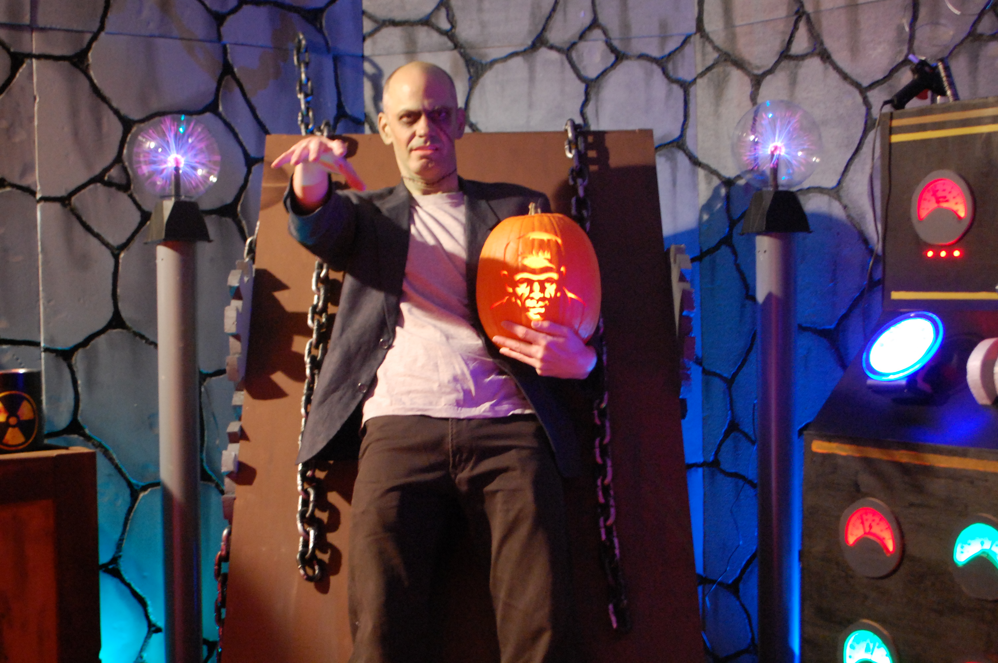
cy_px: 332
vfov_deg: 25.7
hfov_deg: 37.9
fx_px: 1454
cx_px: 499
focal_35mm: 52
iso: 1600
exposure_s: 1
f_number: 5.3
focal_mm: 35
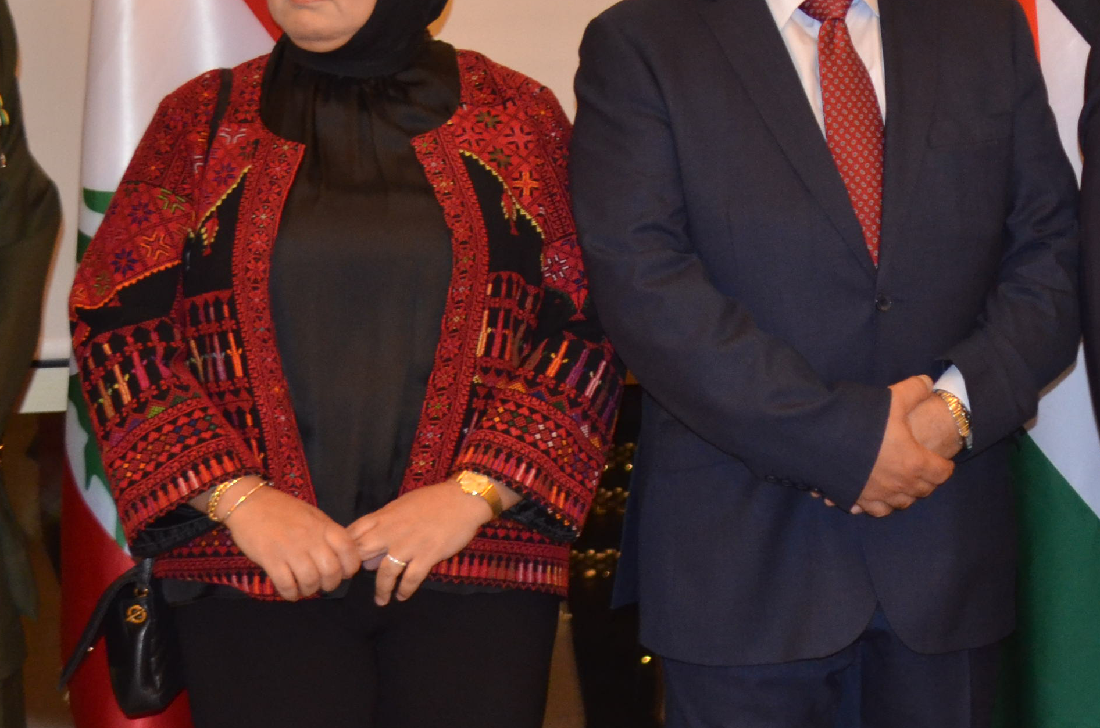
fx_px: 3811
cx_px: 1061
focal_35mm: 125
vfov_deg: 10.9
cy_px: 173
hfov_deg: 16.1
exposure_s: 1/60
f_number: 4
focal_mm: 32
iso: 800
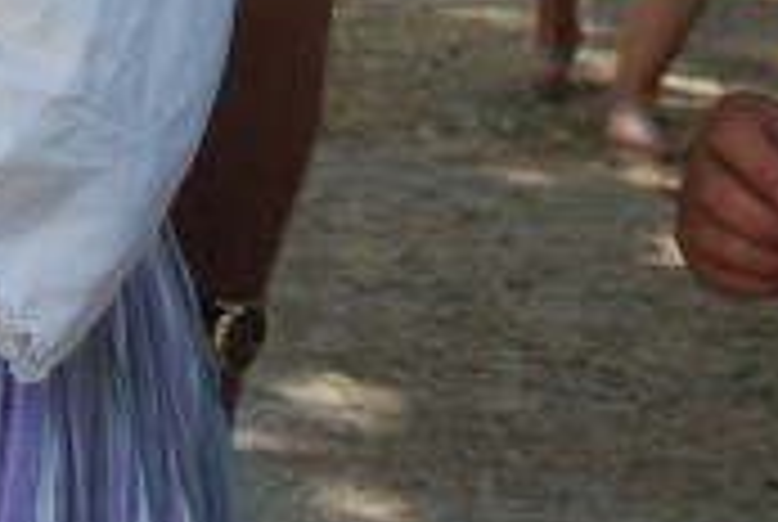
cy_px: -432
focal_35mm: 271
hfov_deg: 7.6
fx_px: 5857
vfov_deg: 5.0
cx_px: 178
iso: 400
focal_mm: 35
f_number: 9
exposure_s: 1/320
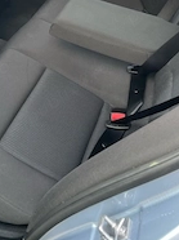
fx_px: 387
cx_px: -6
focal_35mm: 56
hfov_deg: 24.6
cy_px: 8
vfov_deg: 32.1
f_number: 1.6
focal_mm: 4.2
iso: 80
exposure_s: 1/121
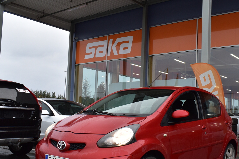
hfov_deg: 43.8
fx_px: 297
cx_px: 132
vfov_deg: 29.8
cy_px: 110
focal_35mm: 45
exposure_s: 1/90
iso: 400
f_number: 9.5
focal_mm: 21
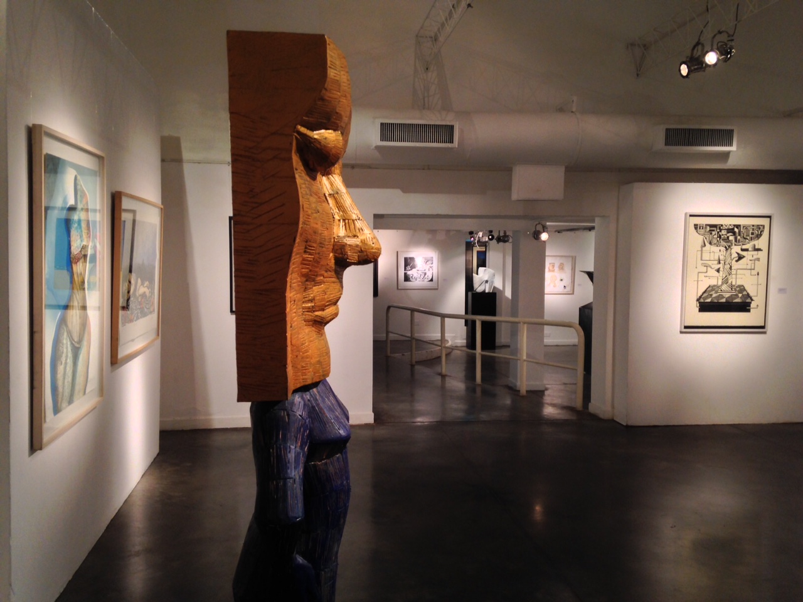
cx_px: 402
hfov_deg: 55.4
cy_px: 301
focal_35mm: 33
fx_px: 766
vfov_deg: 42.9
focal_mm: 4.12
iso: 64
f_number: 2.4
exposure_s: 1/20
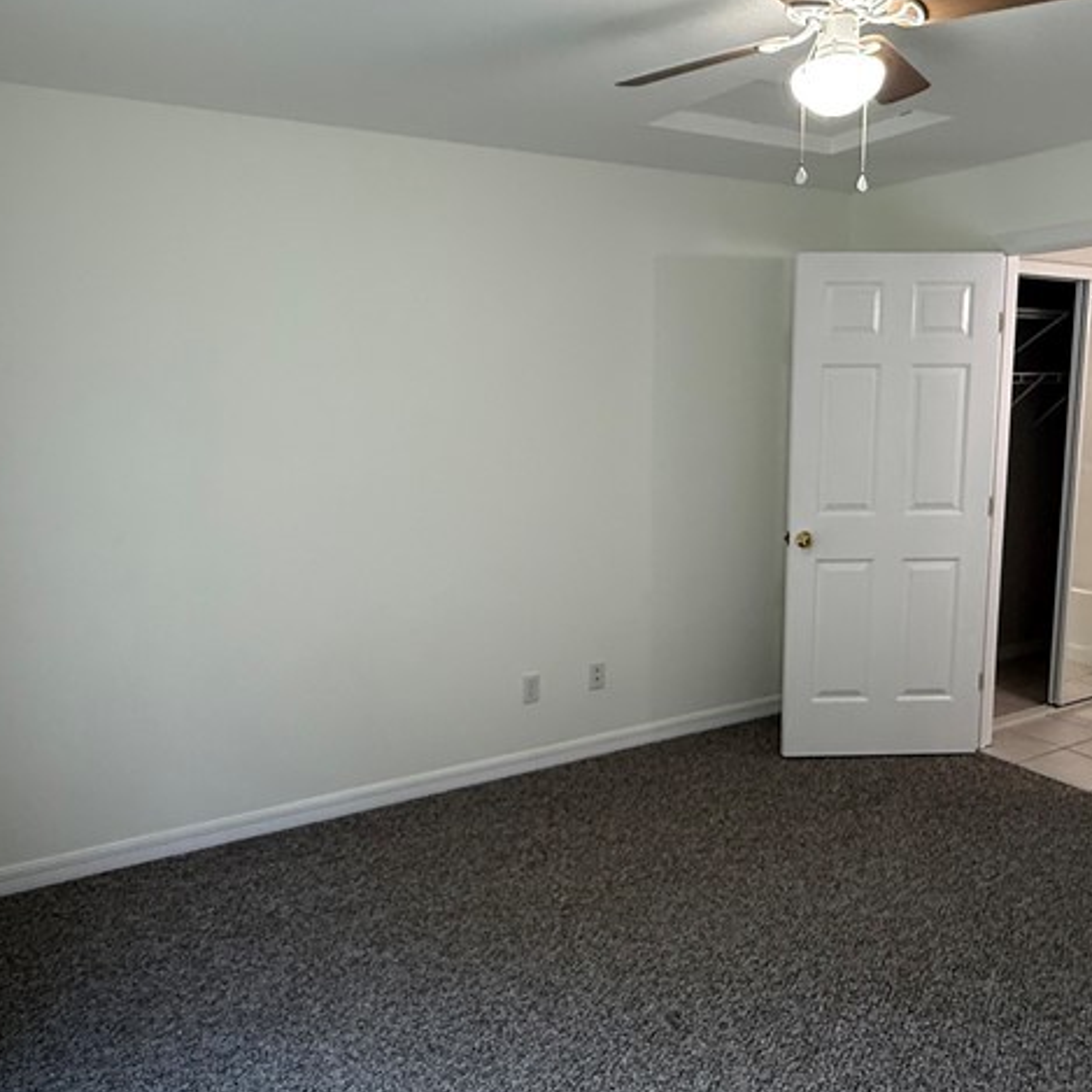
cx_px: 559
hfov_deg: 59.1
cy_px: 512
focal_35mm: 27
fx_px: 964
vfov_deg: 59.0
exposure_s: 1/120
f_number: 2.2
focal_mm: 2.22
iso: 250
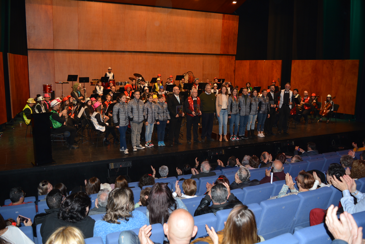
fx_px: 335
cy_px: 122
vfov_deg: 40.0
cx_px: 182
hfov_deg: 57.2
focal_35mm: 33
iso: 400
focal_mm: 22
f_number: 4
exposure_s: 1/60
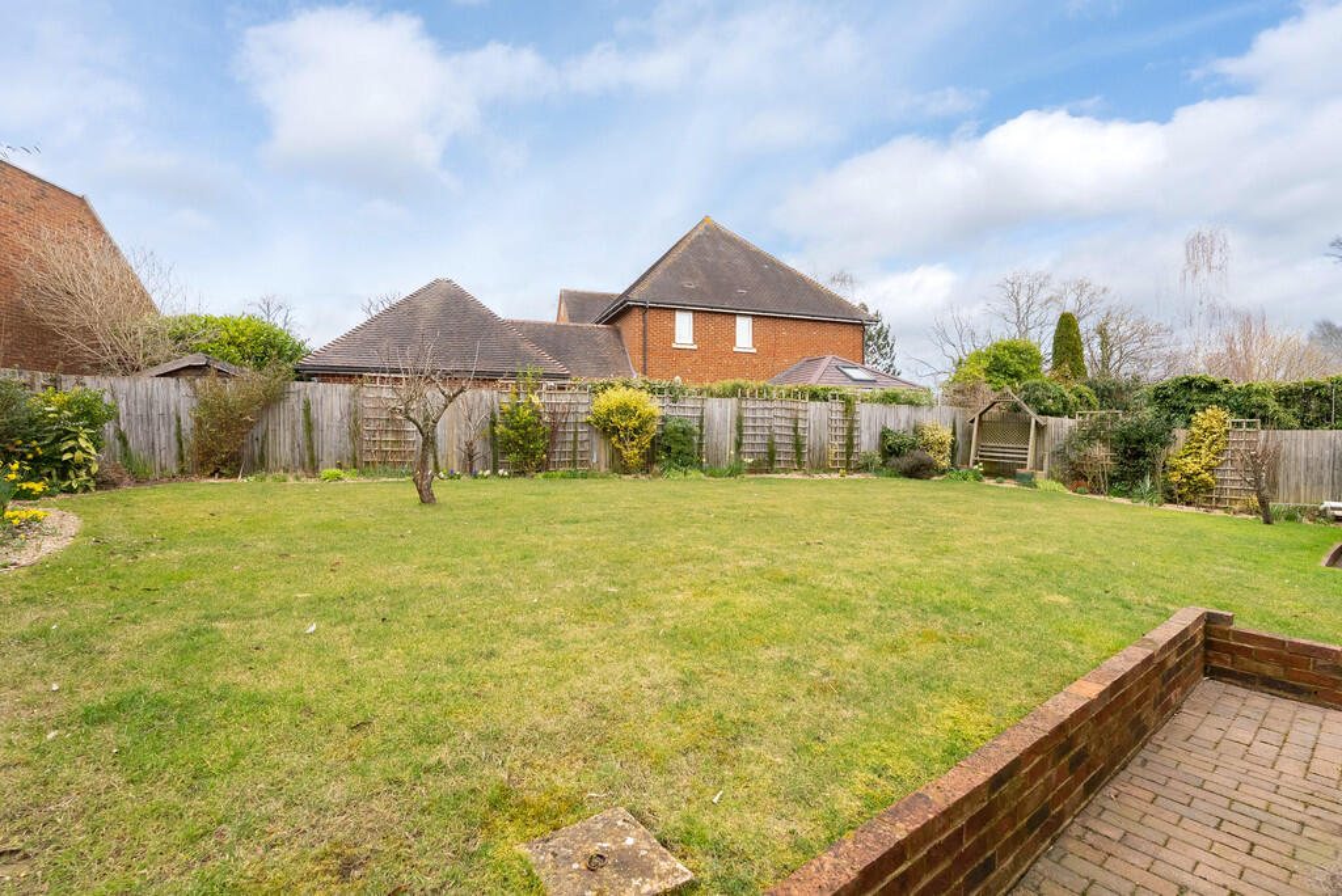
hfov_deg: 94.9
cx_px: 671
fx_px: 615
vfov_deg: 72.1
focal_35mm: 16
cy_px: 448
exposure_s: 1/250
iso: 1000
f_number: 7.1
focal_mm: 16.5
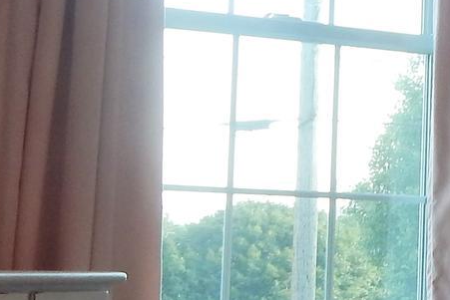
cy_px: 113
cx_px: 534
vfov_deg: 11.6
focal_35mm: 118
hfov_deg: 16.6
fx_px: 1475
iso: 125
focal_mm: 4.5
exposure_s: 1/50
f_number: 3.1
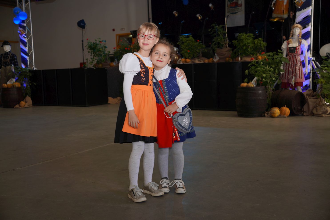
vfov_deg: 32.2
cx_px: 165
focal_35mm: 42
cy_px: 110
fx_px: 381
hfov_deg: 46.8
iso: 100
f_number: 3.2
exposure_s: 1/200
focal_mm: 27.7
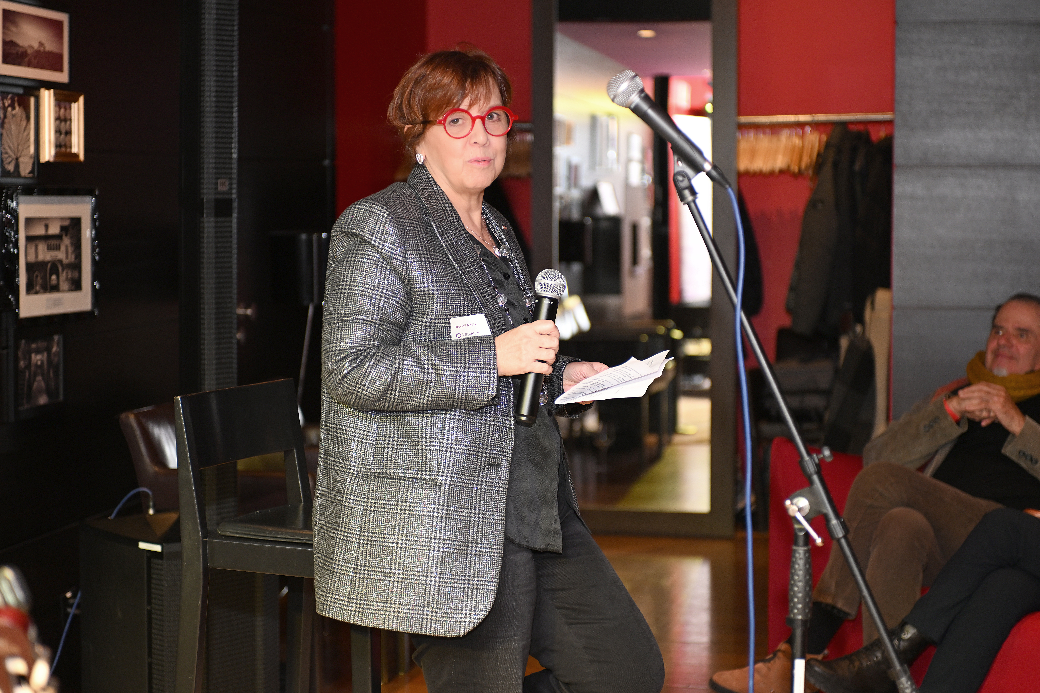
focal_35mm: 70
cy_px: 346
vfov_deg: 19.5
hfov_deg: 28.8
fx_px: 2022
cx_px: 520
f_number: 2.8
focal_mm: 70
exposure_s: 1/60
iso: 640
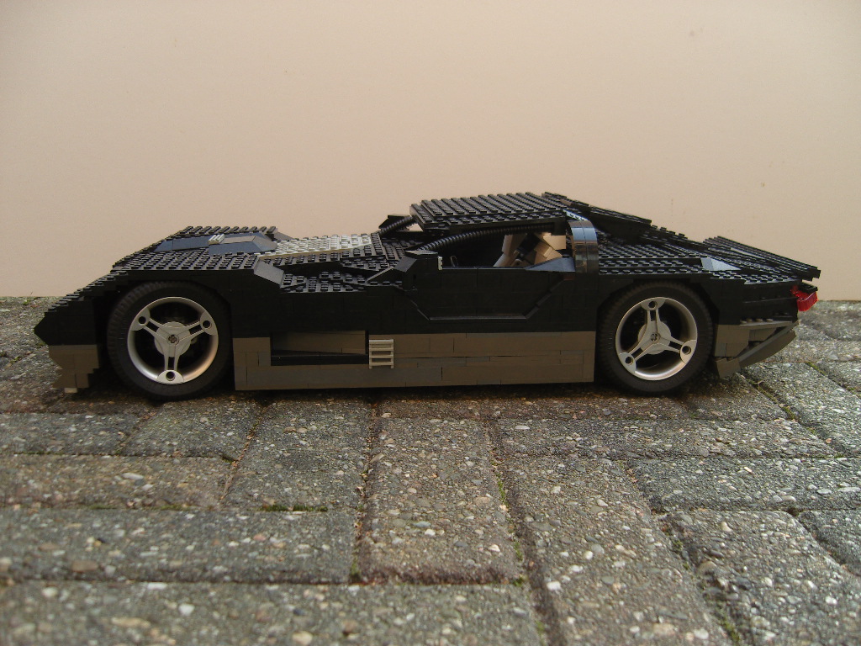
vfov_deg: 41.8
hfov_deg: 54.0
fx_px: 846
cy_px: 323
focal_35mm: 34
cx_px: 430
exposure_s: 1/80
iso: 100
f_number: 2.8
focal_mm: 7.3
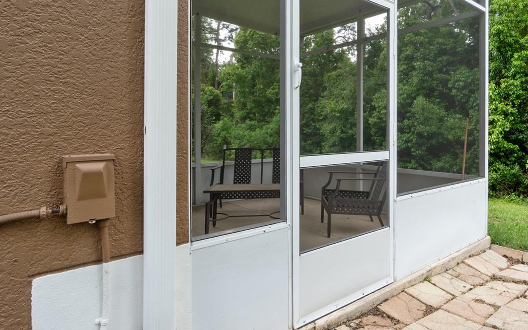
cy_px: 157
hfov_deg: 75.6
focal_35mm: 23
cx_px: 335
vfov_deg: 53.0
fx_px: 331
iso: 100
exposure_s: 1/15
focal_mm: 10
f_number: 11
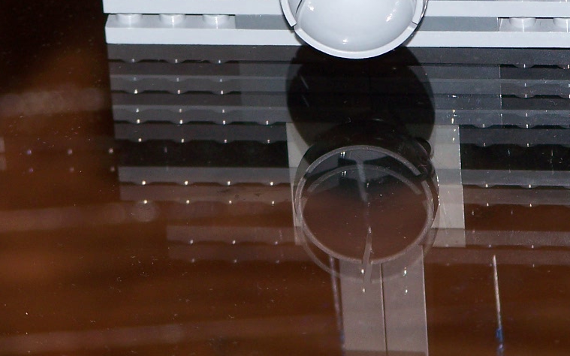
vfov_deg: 3.7
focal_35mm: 353
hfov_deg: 6.0
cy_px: -10
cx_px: 339
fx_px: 5482
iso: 80
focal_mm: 28
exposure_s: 1/125
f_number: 3.2
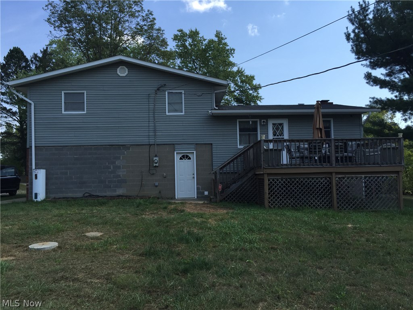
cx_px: 206
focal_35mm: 29
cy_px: 155
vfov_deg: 48.2
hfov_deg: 61.7
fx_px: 346
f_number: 2.2
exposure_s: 1/1068
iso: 32
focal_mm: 4.15
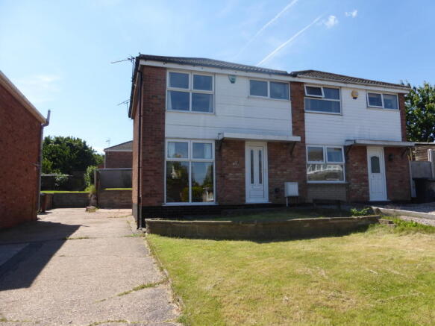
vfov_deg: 54.9
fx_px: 314
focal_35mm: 25
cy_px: 163
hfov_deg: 69.4
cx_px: 218
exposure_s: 1/500
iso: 100
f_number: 4
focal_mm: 4.4
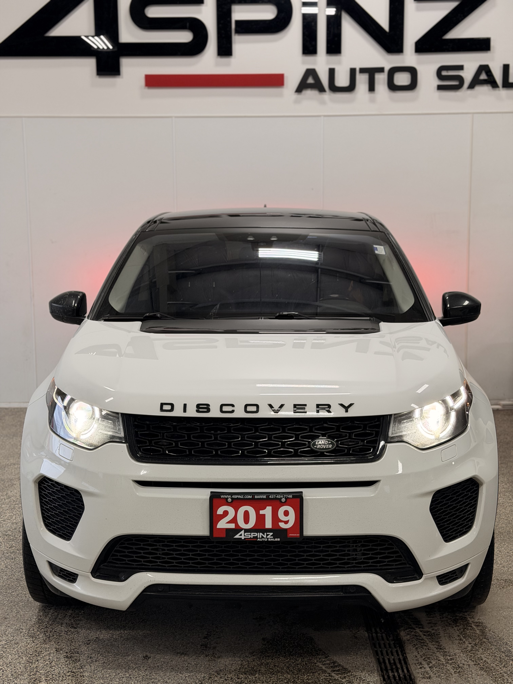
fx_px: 948
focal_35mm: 48
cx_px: 256
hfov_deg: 30.3
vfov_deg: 39.7
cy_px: 342
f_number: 1.78
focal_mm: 6.76
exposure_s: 1/170
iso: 80
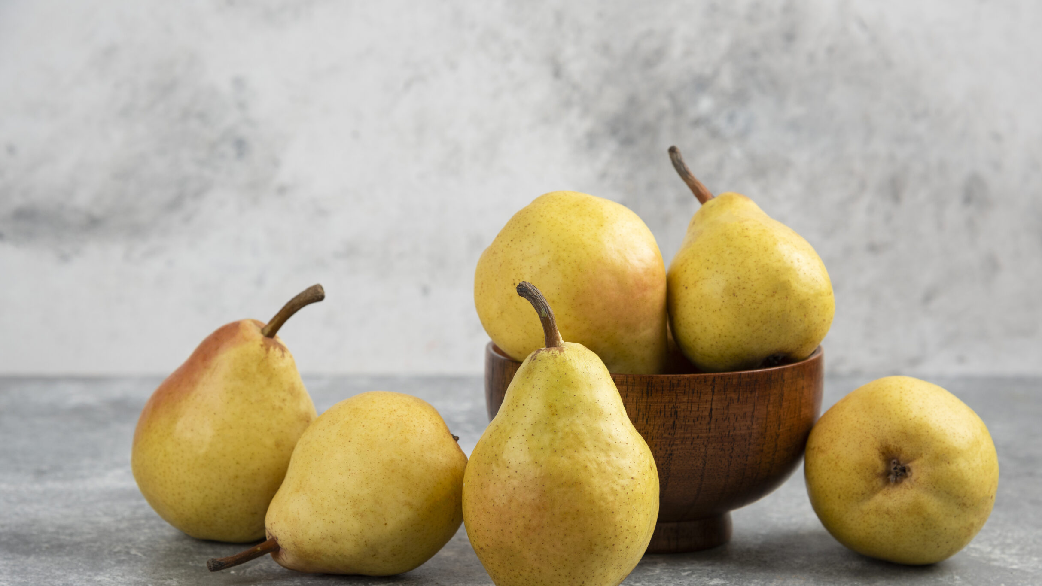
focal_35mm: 94
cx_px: 539
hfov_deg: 22.7
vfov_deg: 12.9
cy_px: 335
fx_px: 2597
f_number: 8
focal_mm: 85
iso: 320
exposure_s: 1/100
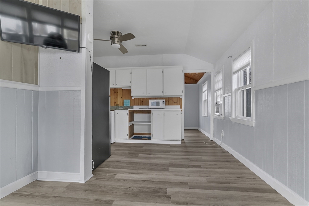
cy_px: 103
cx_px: 154
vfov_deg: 70.5
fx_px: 146
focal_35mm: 17
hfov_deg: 93.3
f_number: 9
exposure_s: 1/200
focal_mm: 17
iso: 640
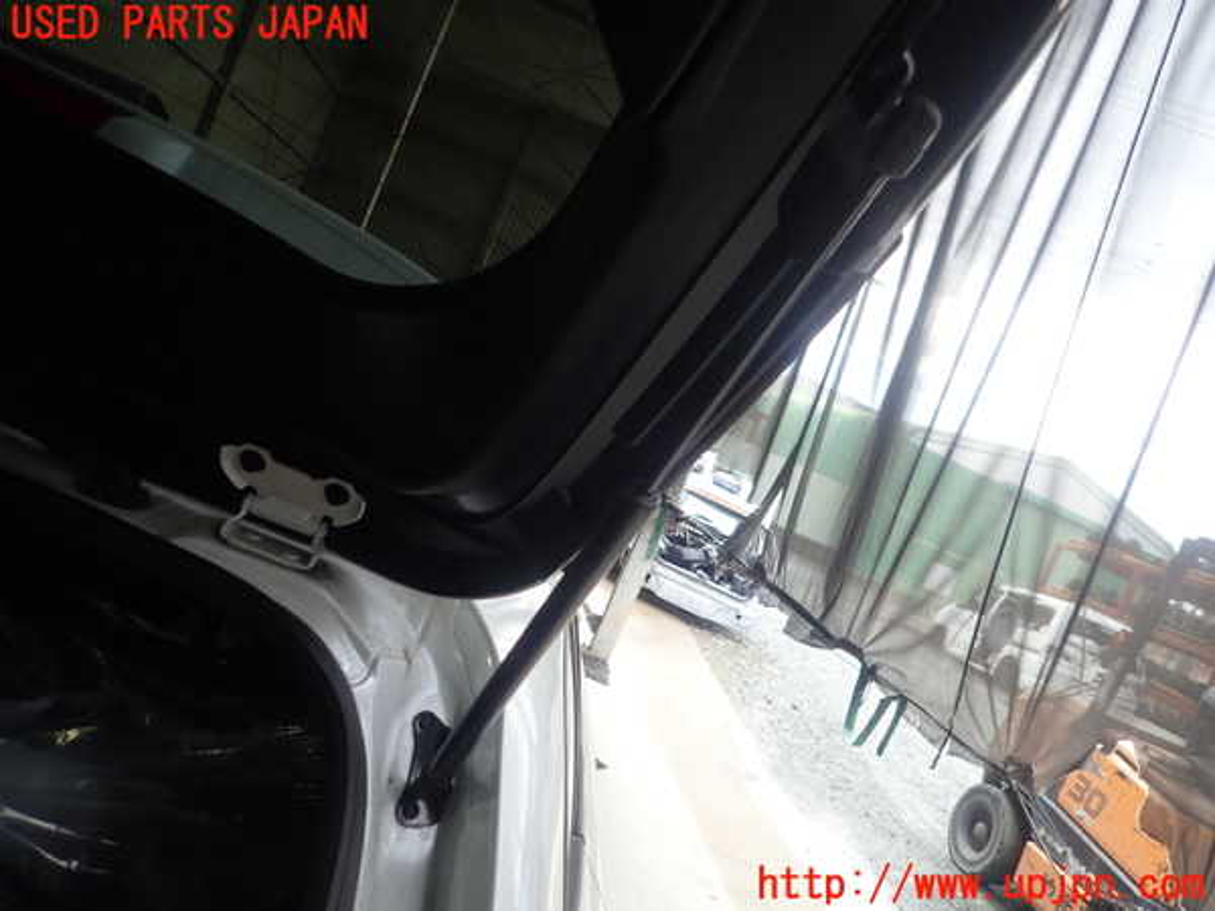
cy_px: 456
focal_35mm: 25
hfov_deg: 69.4
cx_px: 608
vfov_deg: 54.9
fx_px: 877
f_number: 2
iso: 100
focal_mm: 4.5
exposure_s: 1/100
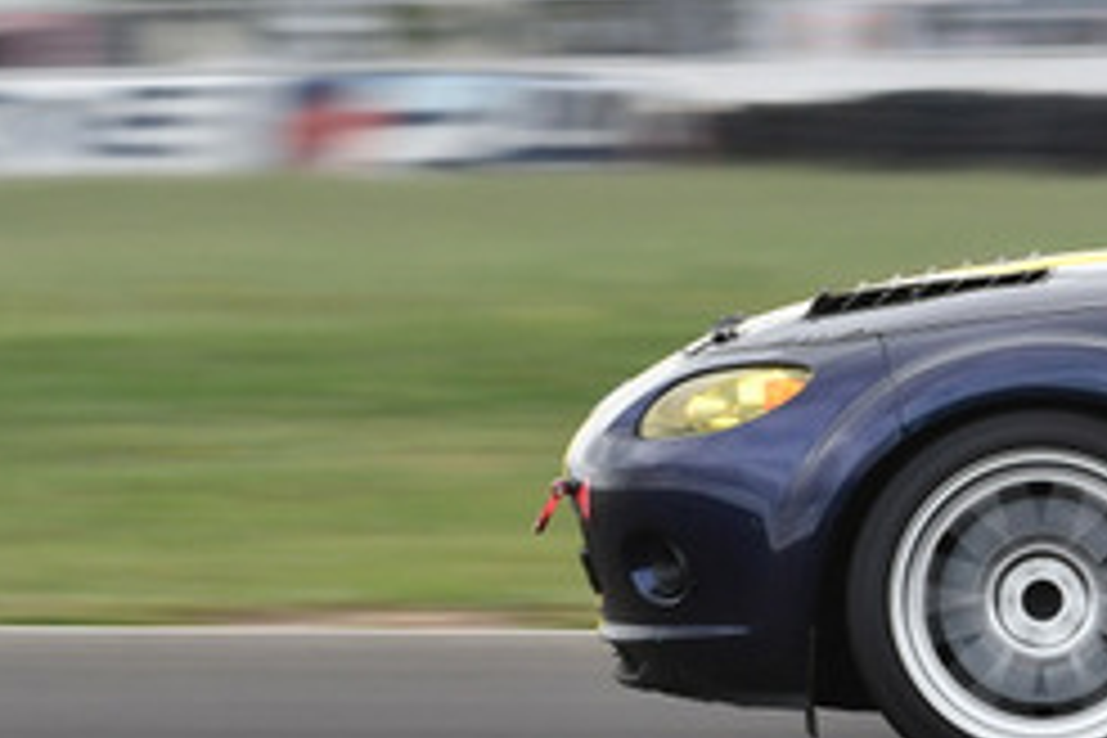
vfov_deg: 1.4
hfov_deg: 2.1
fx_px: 29979
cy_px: -81
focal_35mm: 975
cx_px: 1706
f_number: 11
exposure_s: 1/200
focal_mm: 200
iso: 400
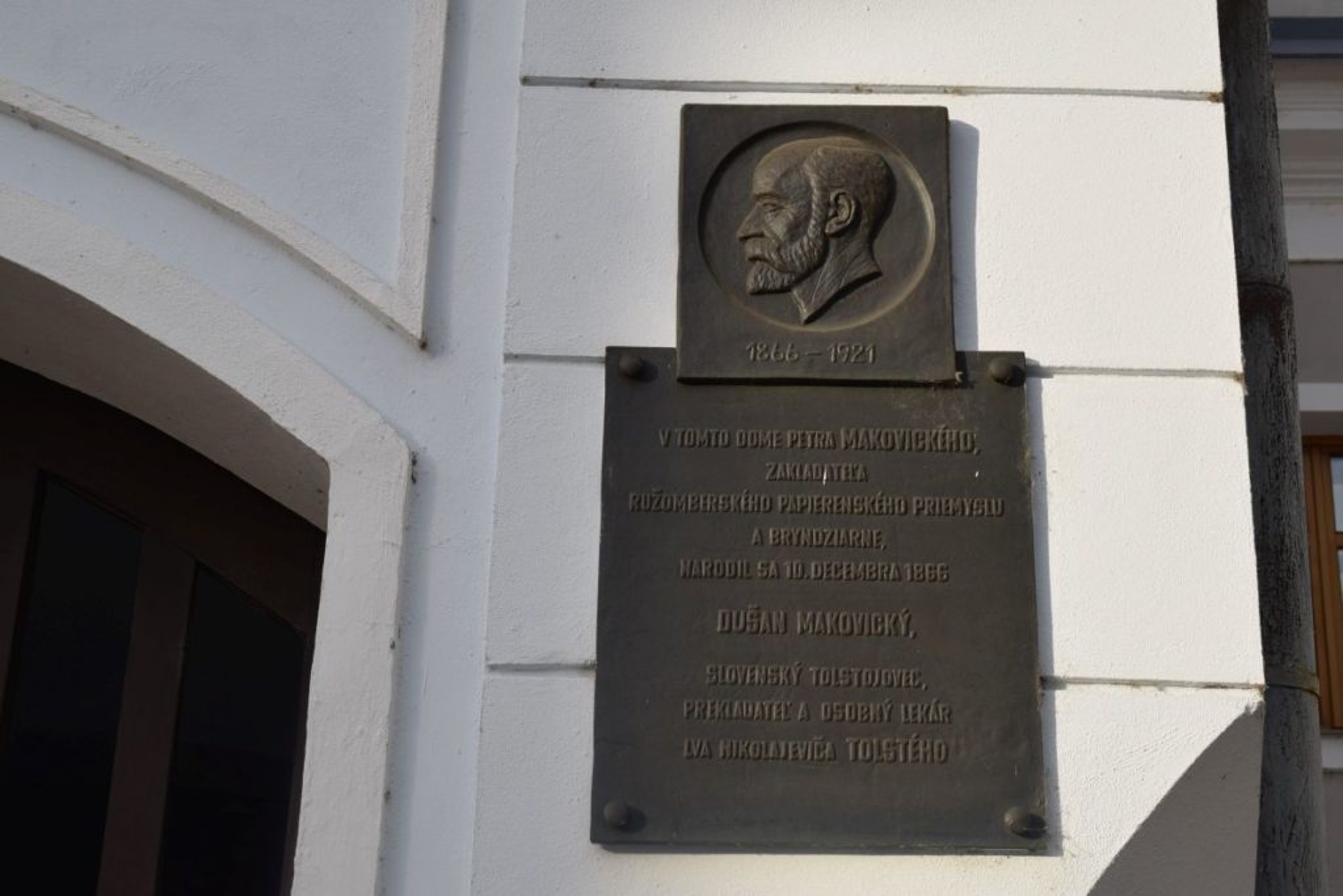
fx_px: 2240
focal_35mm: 60
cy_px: 448
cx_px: 672
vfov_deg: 22.7
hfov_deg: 33.4
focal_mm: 40
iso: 200
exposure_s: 1/250
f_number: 8
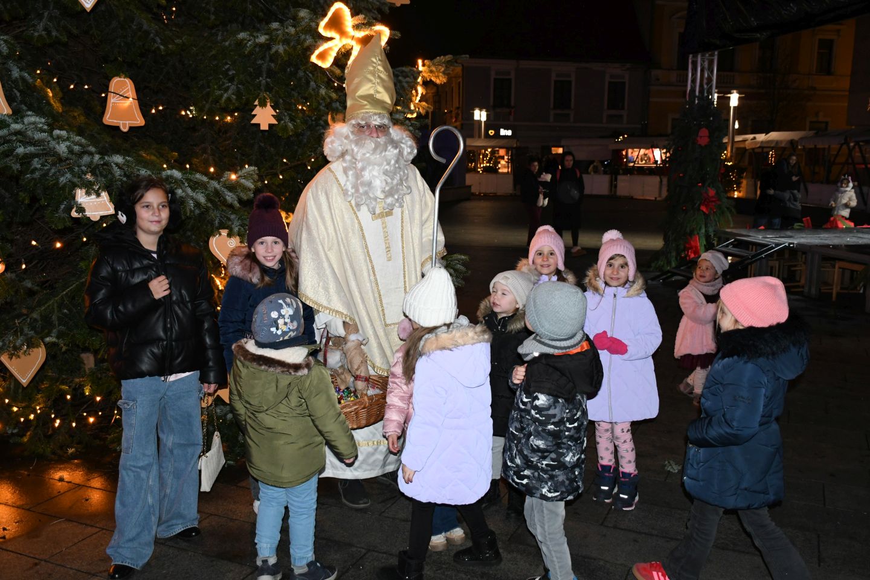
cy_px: 290
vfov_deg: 40.0
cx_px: 435
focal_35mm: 33
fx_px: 797
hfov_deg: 57.2
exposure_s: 1/80
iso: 2000
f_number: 3.5
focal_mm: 22
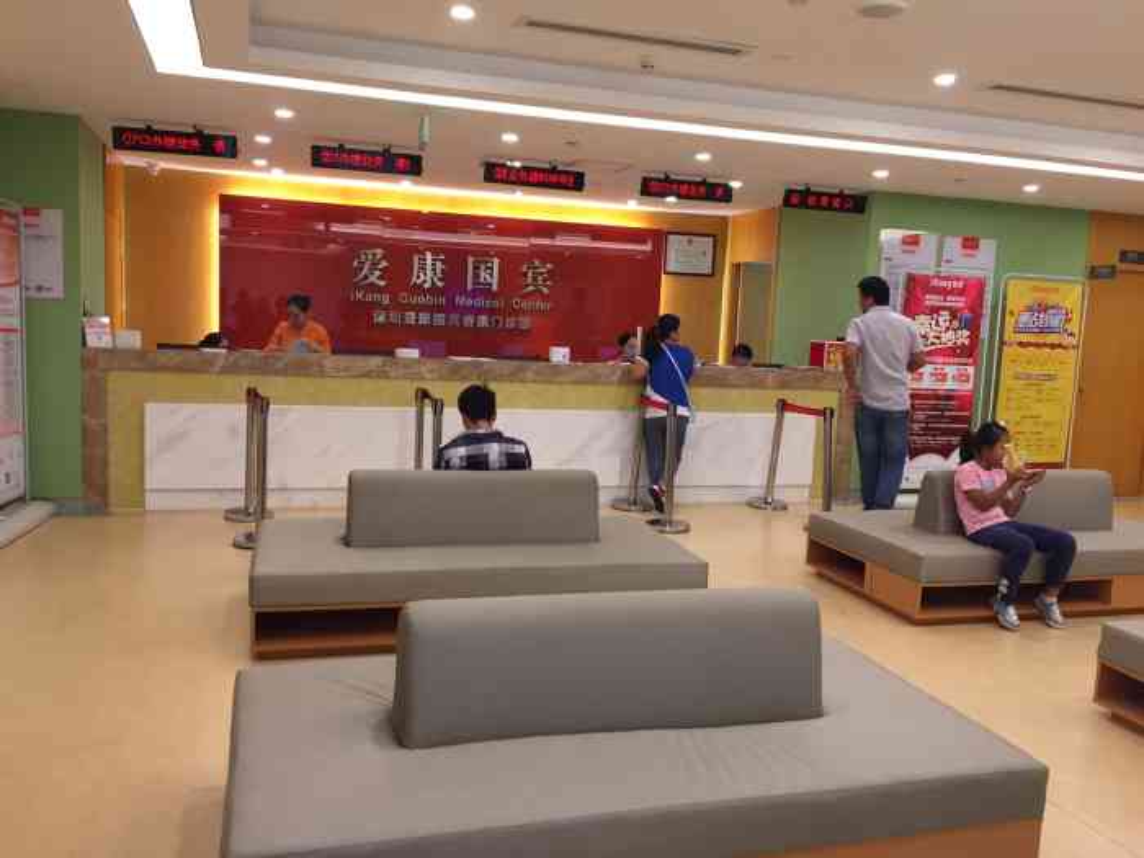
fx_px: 958
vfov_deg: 48.2
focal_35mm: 29
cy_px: 429
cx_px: 572
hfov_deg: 61.7
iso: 80
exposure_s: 1/33
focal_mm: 4.15
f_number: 2.2
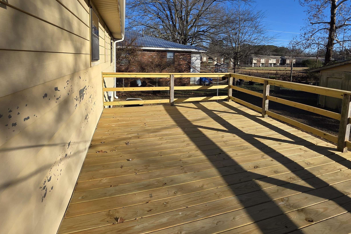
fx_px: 166
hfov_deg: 93.2
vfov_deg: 68.3
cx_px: 183
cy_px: 76
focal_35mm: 17
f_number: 1.9
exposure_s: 1/1983
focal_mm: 2.2
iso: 40
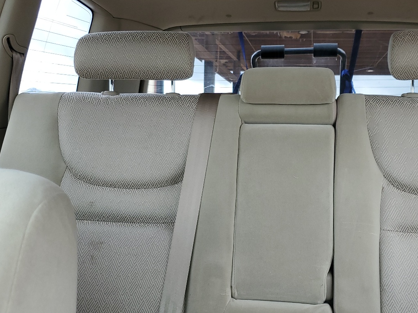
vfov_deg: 35.1
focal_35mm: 41
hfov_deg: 45.5
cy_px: 165
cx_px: 256
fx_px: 495
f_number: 1.5
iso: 57
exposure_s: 1/120
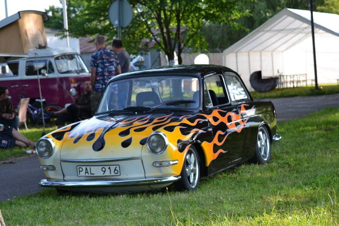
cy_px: 113
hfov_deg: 20.9
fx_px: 918
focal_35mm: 98
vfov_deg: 14.0
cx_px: 170
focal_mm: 65
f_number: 5.6
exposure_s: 1/125
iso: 100
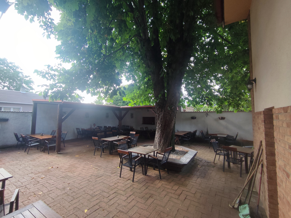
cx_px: 146
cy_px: 109
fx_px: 135
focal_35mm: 16
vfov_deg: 78.2
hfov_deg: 94.5
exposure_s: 1/227
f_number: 2.2
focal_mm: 1.65
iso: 50
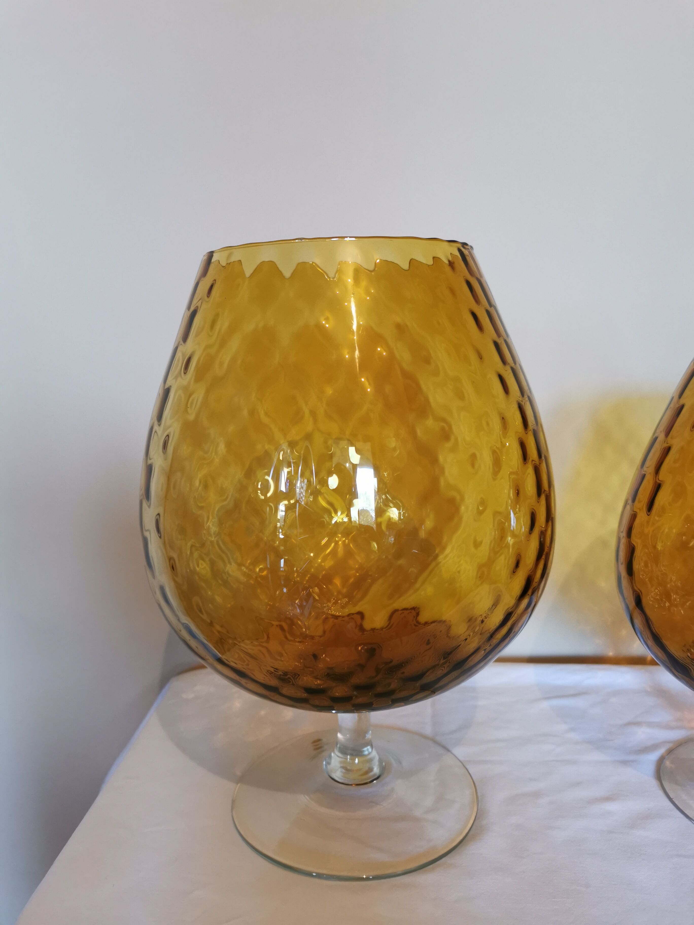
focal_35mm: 27
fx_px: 722
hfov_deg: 51.4
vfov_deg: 65.3
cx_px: 347
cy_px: 462
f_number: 1.6
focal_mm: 5.56
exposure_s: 1/50
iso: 200
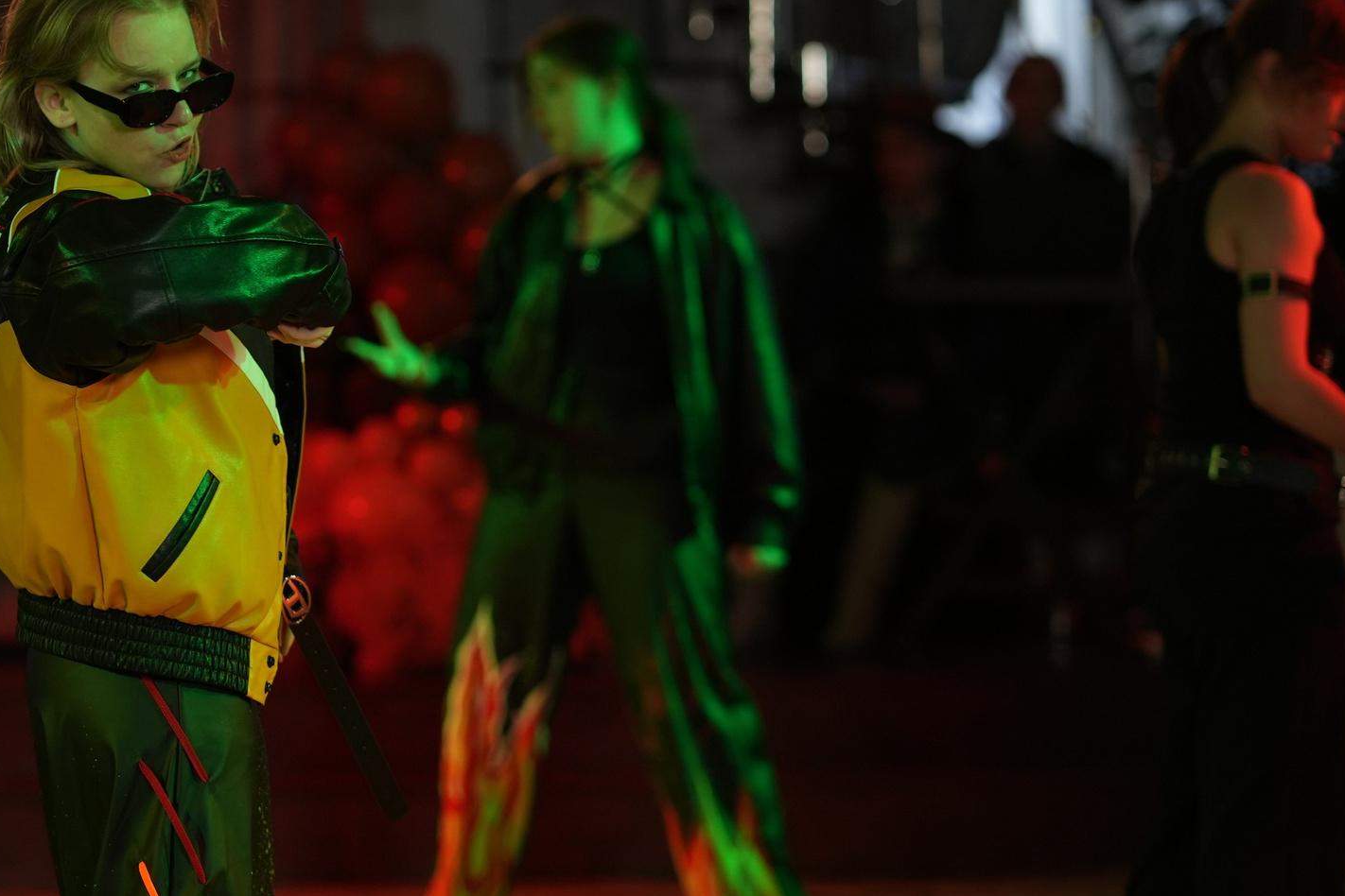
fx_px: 5716
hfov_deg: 13.3
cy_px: 186
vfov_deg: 9.0
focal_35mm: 153
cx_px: 200
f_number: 2.2
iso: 800
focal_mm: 85
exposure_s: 1/400
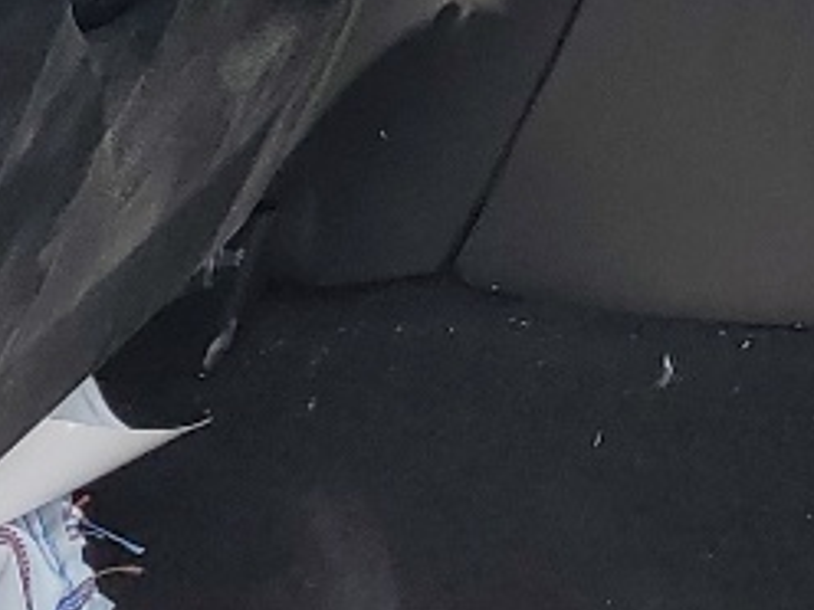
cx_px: 1464
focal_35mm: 168
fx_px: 3951
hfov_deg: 11.0
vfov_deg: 8.6
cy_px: -400
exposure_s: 1/435
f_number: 1.5
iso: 50
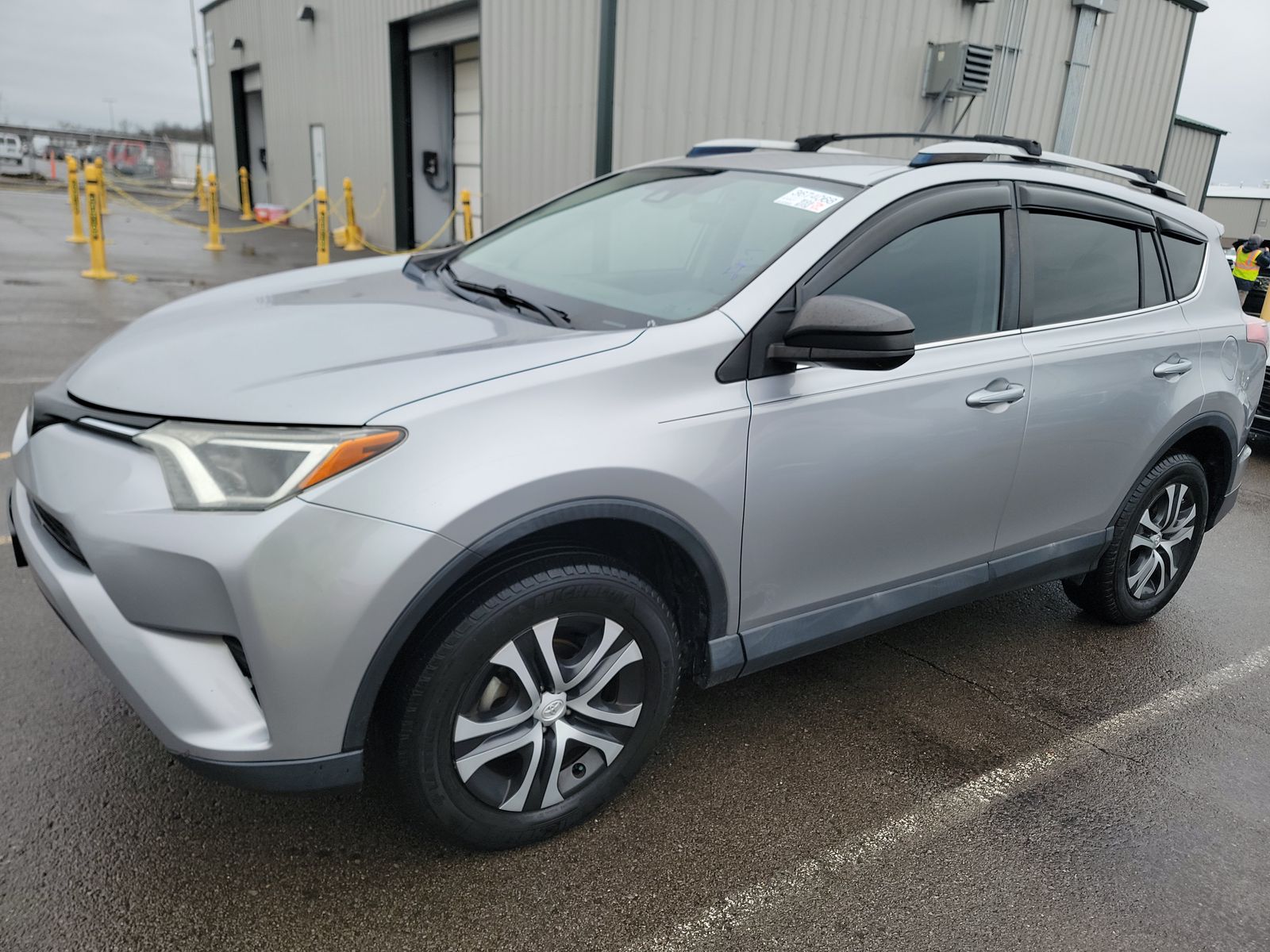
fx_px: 881
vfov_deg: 56.8
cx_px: 635
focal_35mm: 24
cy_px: 476
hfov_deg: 71.6
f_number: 1.8
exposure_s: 1/120
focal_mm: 6.7
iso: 64
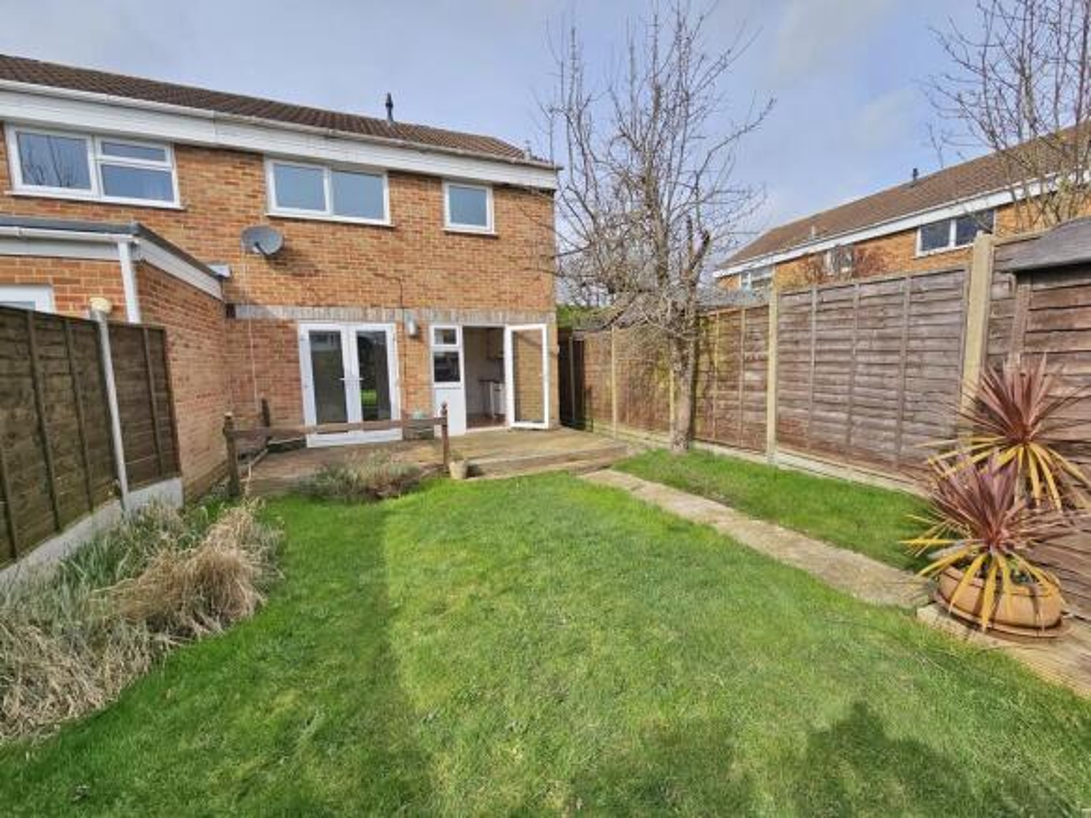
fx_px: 410
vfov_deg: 89.9
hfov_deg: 106.2
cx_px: 546
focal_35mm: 13
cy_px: 409
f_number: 2.2
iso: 50
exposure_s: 1/2043
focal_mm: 2.2
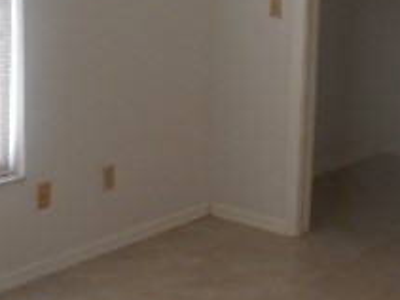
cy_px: 65
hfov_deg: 25.6
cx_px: 239
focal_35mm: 76
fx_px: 878
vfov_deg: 19.2
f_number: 3.7
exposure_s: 1/30
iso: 140
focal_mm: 4.5
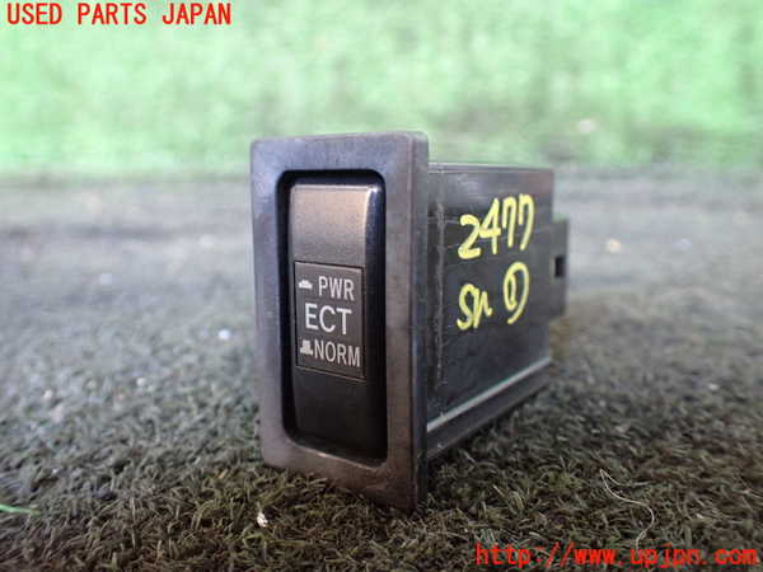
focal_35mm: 30
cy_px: 286
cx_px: 382
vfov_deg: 46.8
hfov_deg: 60.0
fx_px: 661
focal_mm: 5.4
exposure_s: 1/40
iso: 800
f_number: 2.3
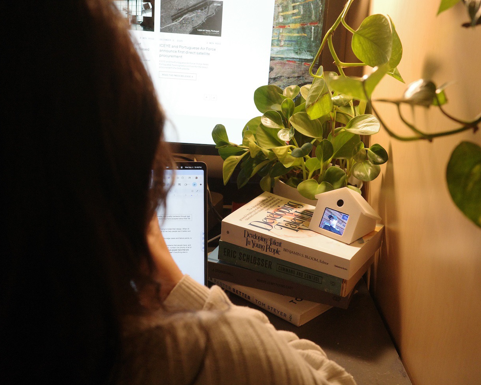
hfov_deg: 40.3
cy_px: 190
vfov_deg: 32.7
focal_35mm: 46
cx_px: 258
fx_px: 655
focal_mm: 26
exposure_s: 1/160
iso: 2000
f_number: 3.2
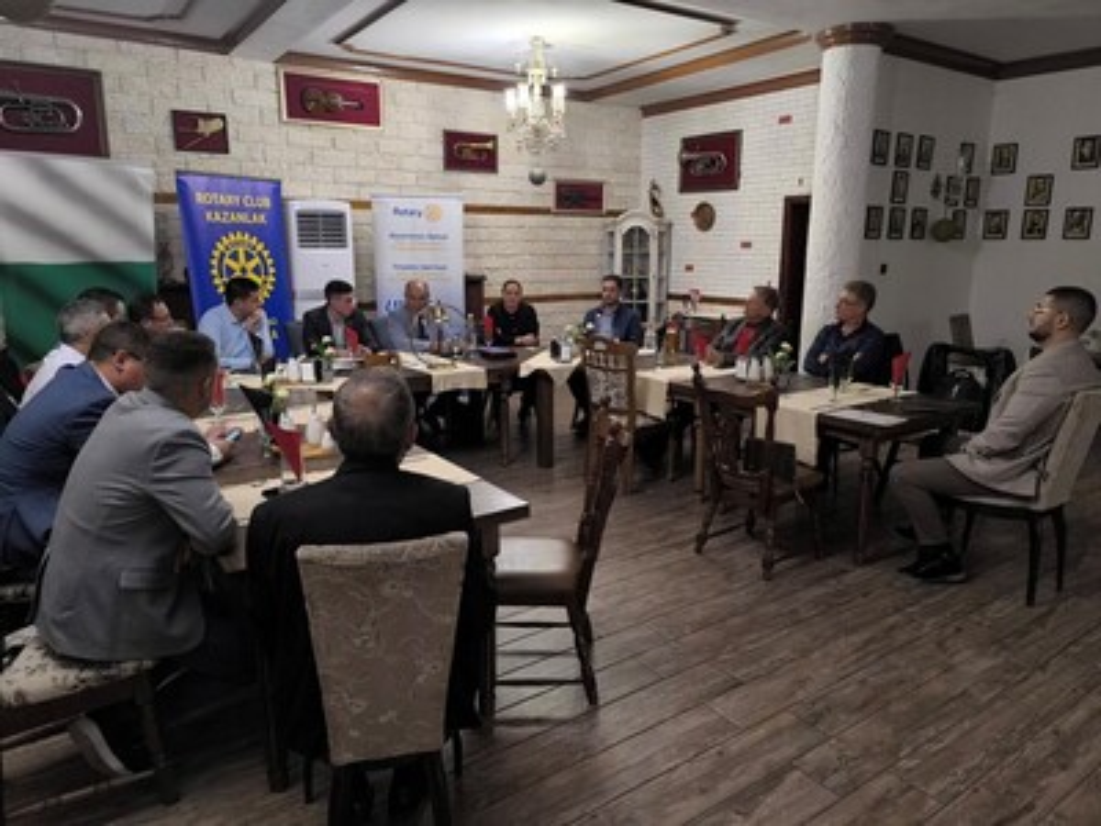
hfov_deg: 73.9
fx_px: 732
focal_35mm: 23
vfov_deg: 58.9
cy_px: 413
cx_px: 550
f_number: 1.65
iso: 1250
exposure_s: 1/33.3
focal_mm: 6.14
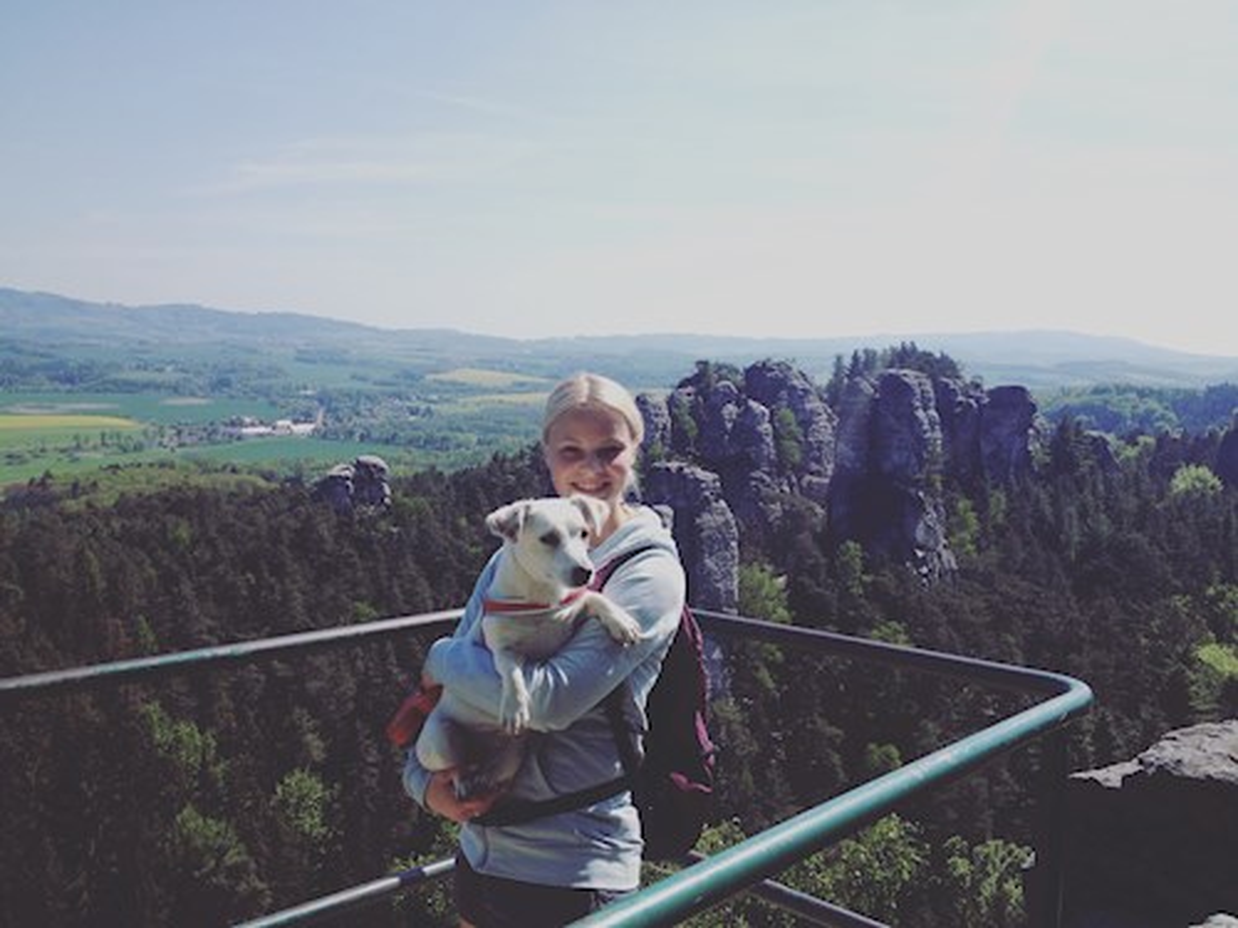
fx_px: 1252
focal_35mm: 35
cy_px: 464
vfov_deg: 40.7
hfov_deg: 52.6
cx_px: 619
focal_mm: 4.28
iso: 50
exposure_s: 1/1905
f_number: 2.4
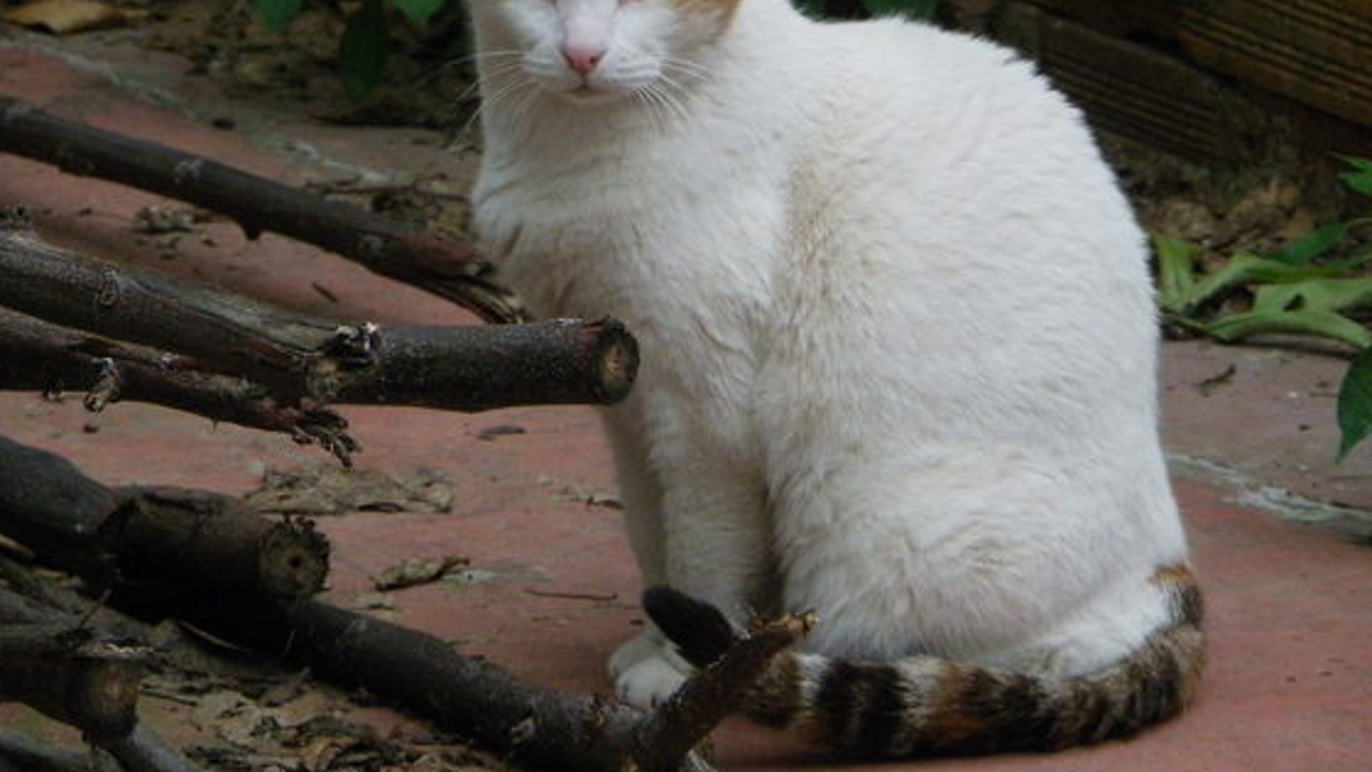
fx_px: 13679
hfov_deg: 5.7
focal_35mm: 376
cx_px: 698
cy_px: 282
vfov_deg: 3.2
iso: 400
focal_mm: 56.9
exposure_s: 1/640
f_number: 5
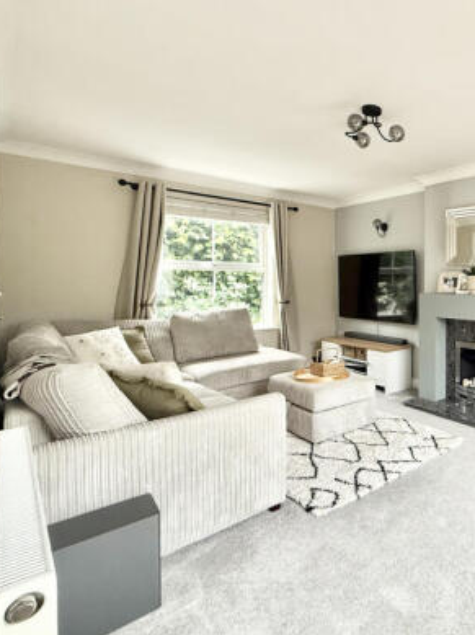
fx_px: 385
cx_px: 455
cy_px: 290
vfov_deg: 78.9
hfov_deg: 52.8
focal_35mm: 21
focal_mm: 2.22
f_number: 2.2
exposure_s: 1/99
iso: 320
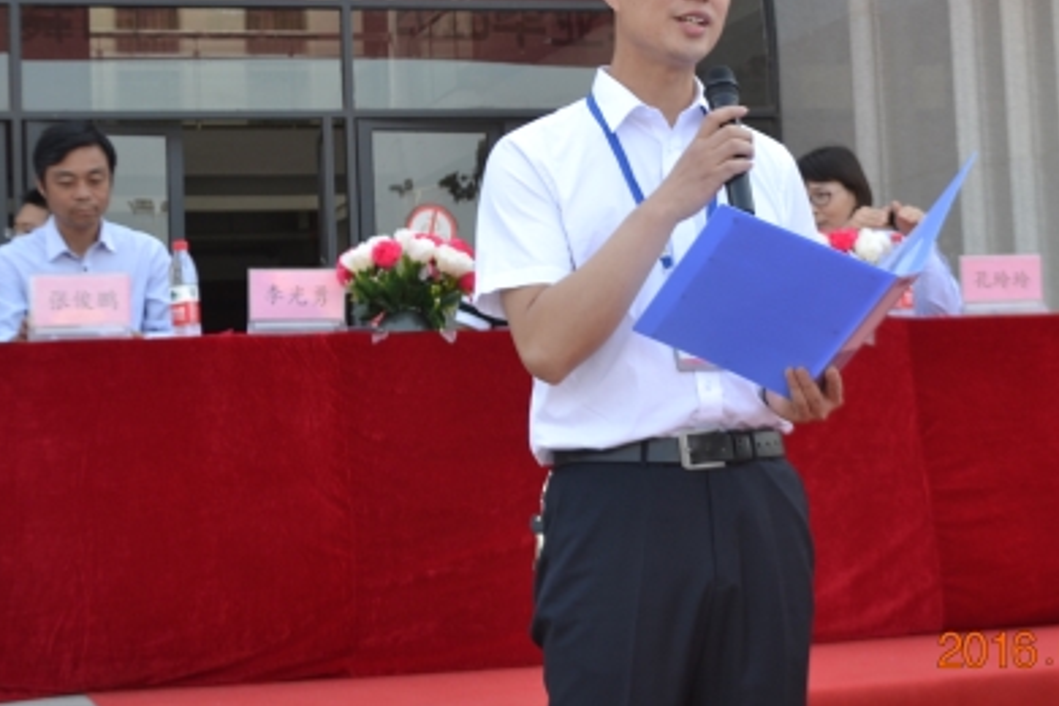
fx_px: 2441
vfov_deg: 16.4
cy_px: 190
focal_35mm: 83
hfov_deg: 24.4
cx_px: 673
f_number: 5.6
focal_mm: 36
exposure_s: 1/125
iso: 200
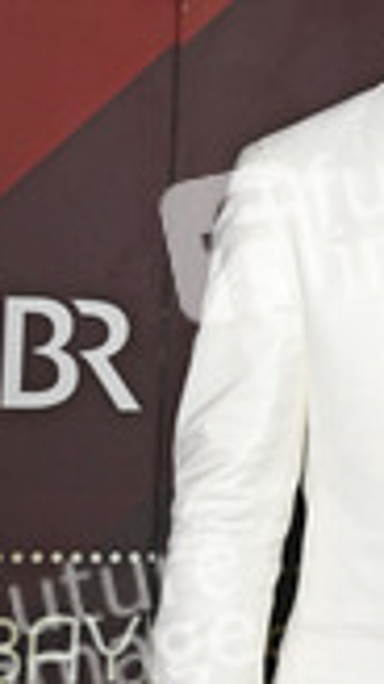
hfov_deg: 9.3
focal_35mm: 128
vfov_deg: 16.7
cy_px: 434
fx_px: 2322
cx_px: 497
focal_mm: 50
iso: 800
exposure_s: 1/160
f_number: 5.6
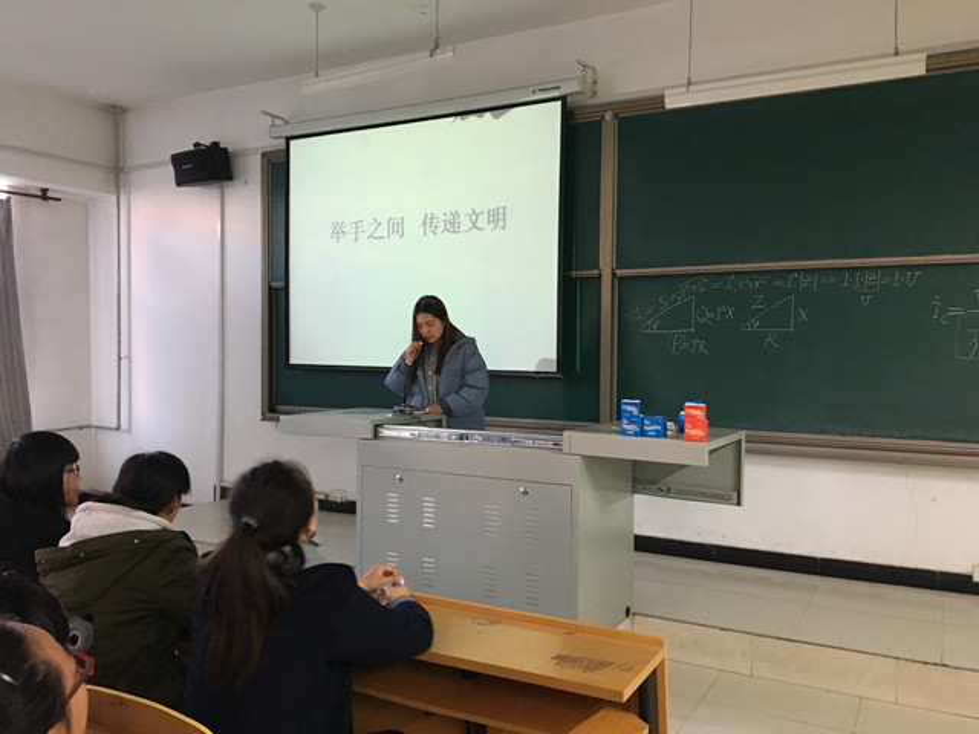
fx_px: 820
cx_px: 490
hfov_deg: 61.7
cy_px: 367
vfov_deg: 48.2
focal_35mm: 29
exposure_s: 1/33
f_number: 2.2
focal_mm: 4.15
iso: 250
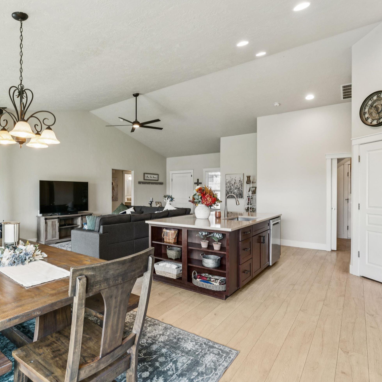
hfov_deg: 72.3
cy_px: 191
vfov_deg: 73.0
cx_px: 153
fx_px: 258
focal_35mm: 21
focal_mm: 15.5
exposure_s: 1/10
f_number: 13
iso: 400
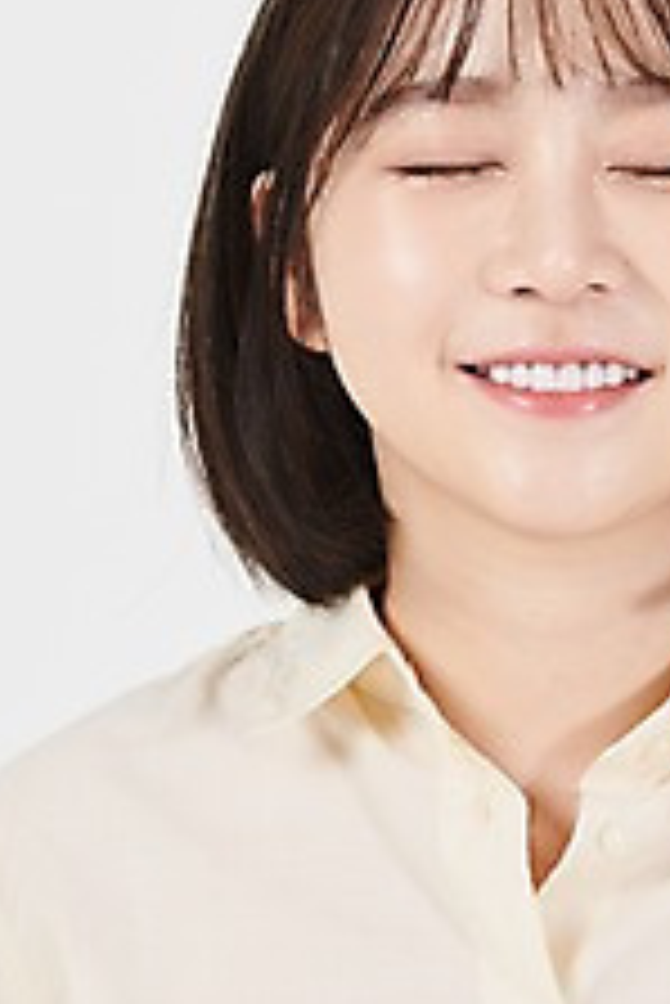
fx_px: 8752
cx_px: 546
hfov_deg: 4.4
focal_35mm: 314
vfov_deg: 6.6
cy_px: 446
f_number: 13
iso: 100
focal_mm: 175
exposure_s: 1/125
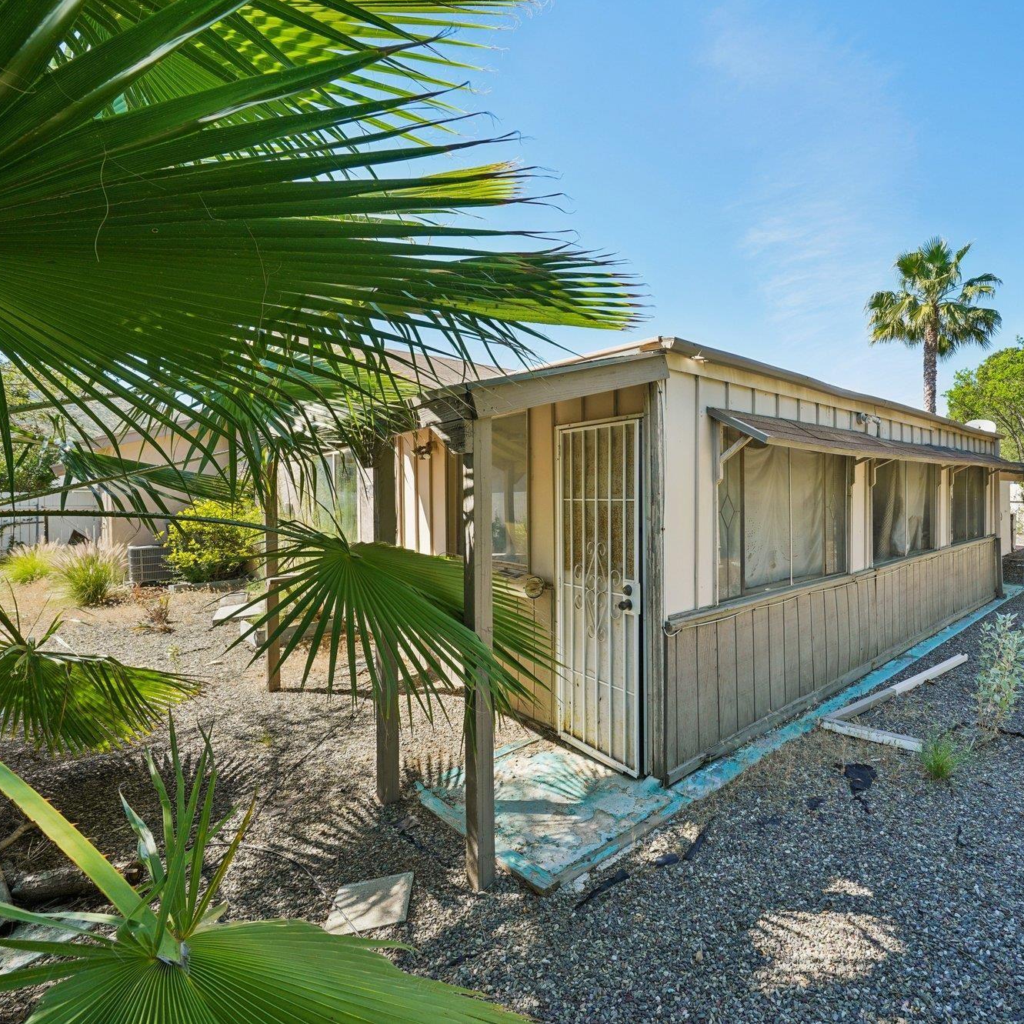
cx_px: 659
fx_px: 569
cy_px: 500
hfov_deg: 81.9
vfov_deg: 84.0
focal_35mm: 17
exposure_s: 1/80
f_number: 8
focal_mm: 13
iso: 100
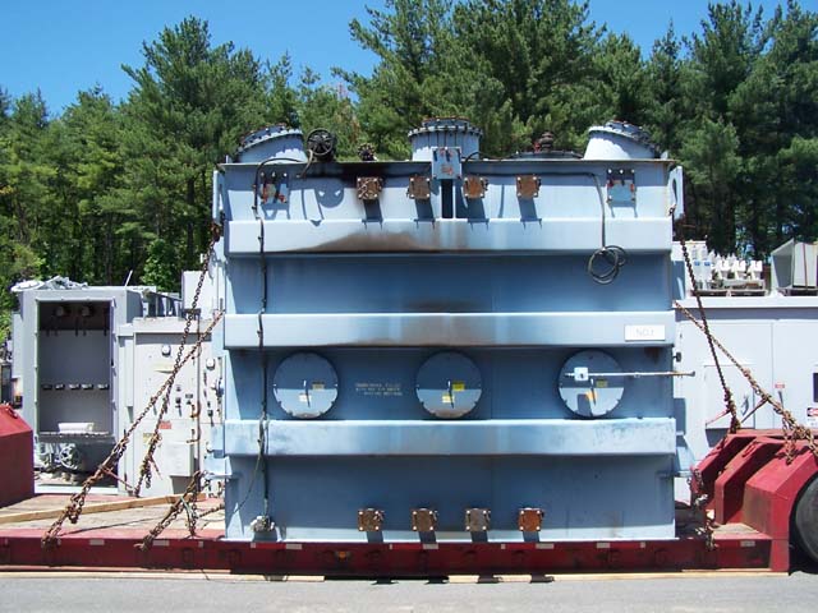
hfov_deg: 49.0
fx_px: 898
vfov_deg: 37.7
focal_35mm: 38
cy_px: 306
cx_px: 409
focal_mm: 6.3
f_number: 4
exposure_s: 1/350
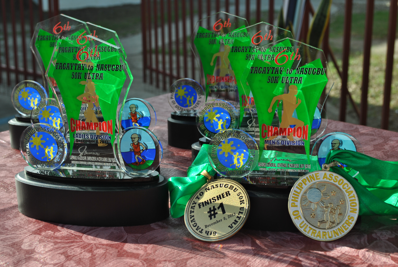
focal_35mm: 52
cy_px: 134
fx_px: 581
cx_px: 199
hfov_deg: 37.8
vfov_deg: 25.8
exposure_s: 1/200
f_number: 7.1
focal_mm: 35
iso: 100
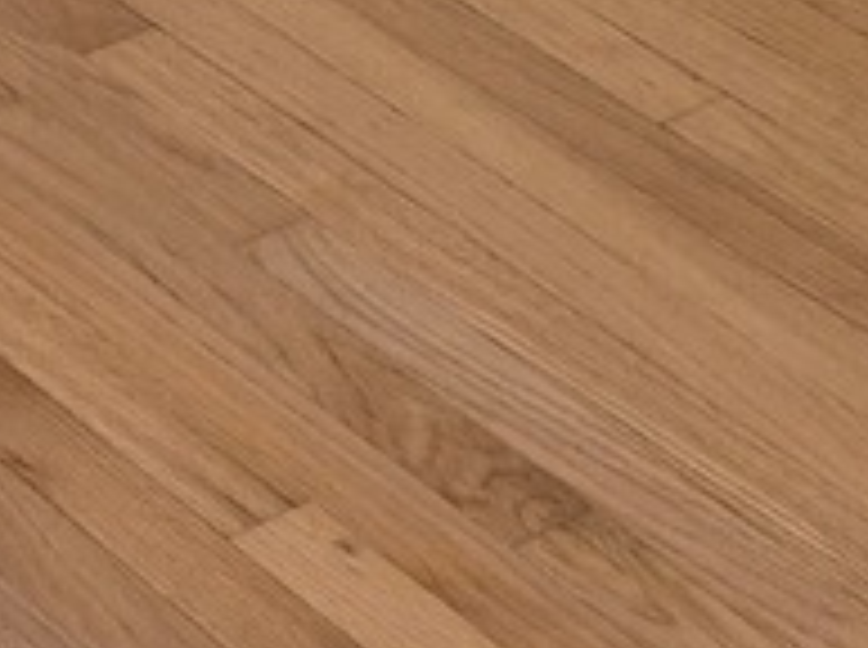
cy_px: -1660
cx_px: -980
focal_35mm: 172
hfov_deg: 10.4
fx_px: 4305
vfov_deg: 7.1
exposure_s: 1/120
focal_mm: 5.4
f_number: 1.8
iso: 125
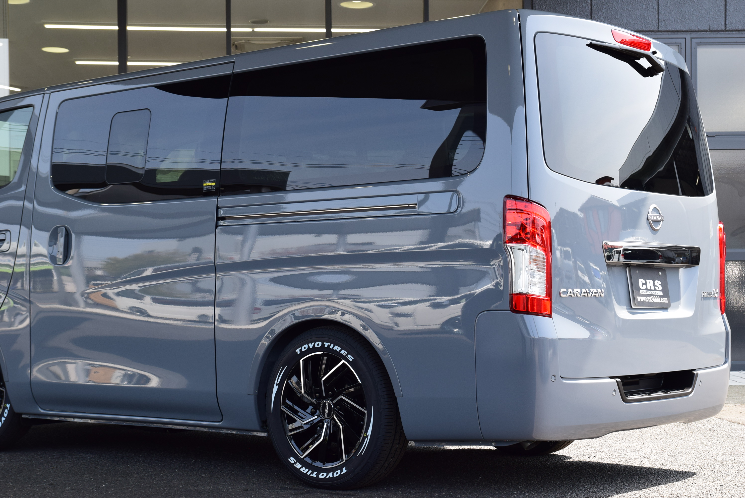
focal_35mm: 63
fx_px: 1305
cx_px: 372
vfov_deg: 21.6
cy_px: 249
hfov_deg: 31.9
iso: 400
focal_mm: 42
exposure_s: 1/200
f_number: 10
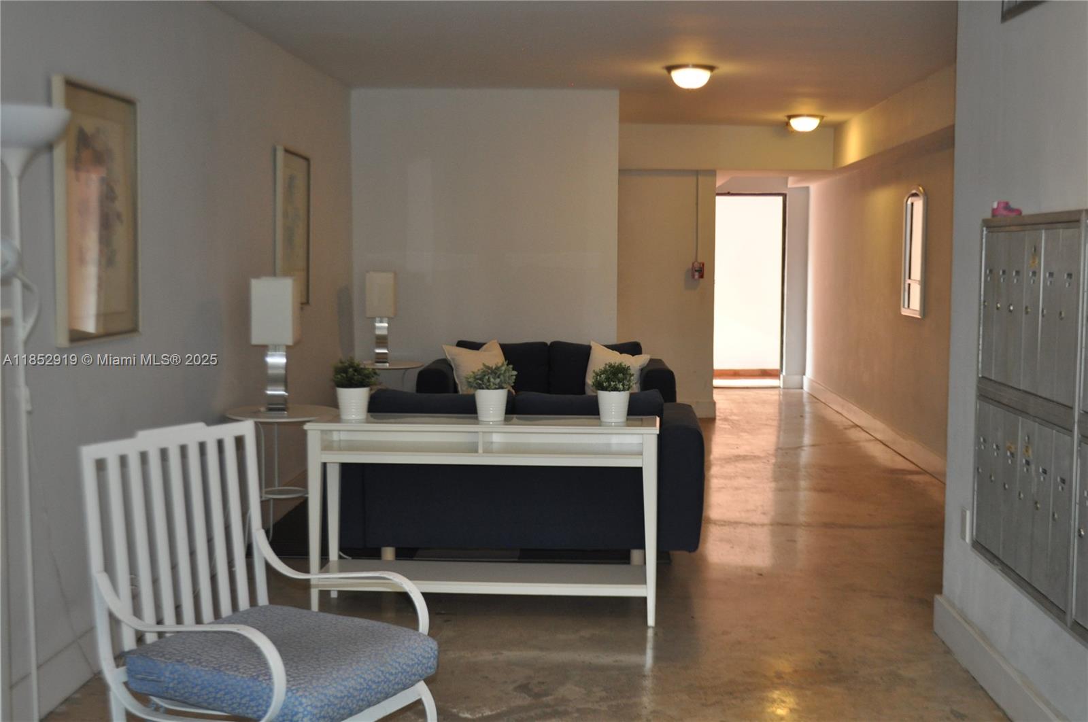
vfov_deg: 29.8
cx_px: 544
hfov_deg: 43.7
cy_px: 361
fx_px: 1358
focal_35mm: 45
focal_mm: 30
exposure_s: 1/80
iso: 800
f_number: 4.5
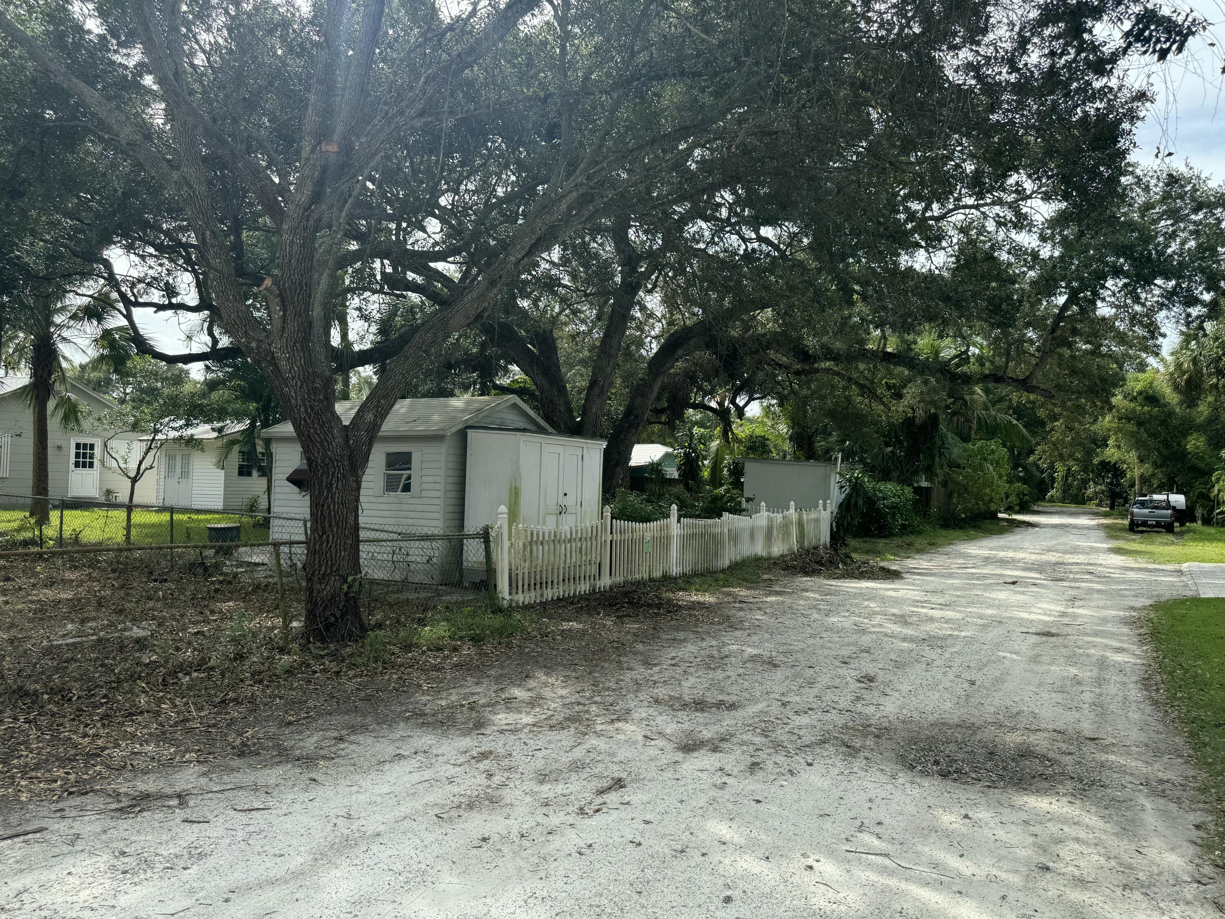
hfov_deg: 71.6
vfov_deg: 56.8
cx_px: 612
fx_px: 849
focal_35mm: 24
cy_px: 460
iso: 80
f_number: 1.78
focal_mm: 6.76
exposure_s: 1/1597
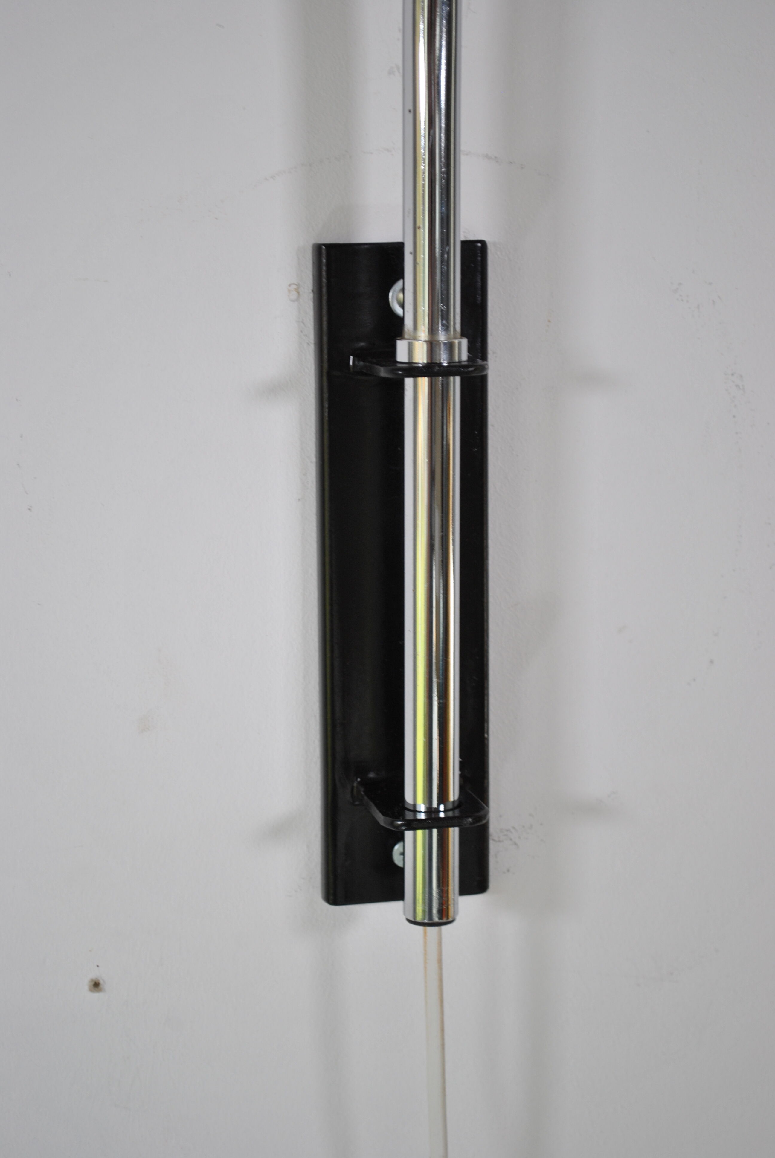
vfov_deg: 26.0
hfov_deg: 17.5
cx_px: 388
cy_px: 579
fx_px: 2511
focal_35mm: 78
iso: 200
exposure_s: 1/80
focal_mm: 52
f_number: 5.6
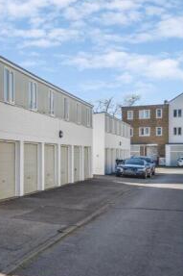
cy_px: 154
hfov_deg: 22.8
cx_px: -92
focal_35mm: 48
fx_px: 366
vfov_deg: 41.1
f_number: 5.6
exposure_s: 1/800
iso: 320
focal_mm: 21
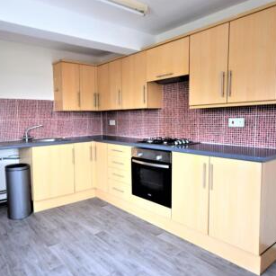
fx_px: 231
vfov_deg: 61.6
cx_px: 106
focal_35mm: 26
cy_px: 142
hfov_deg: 60.9
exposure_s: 1/20
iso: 320
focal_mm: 13
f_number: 4.5
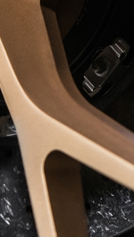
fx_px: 1117
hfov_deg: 6.6
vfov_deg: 11.6
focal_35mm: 177
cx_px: -162
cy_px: -129
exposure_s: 1/80
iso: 500
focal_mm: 32
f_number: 4
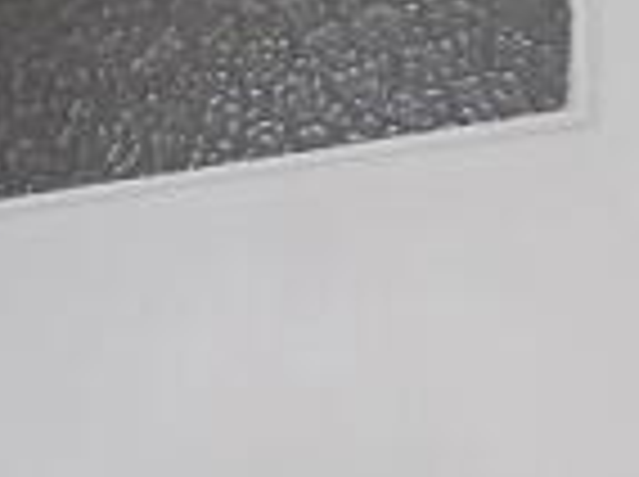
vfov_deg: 13.6
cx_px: -580
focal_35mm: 101
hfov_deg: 15.9
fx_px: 1861
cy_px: 747
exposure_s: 1/100
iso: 200
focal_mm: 7
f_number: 8
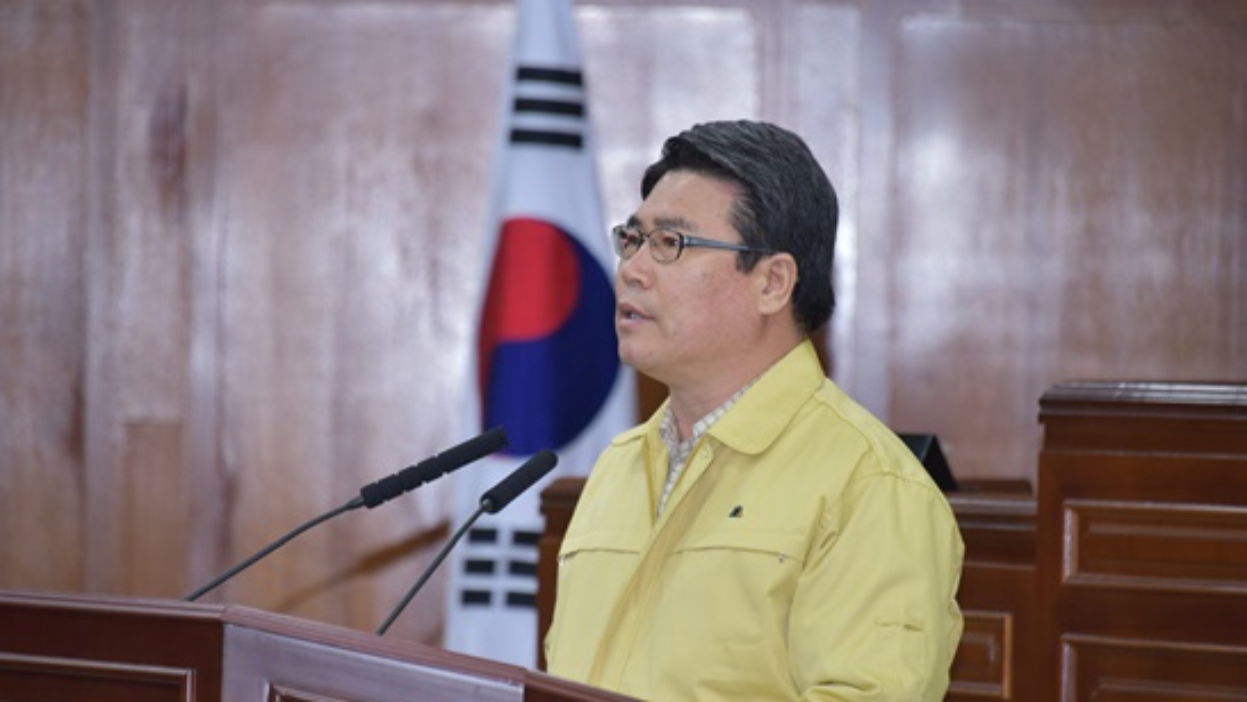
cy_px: 382
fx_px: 10451
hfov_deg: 6.8
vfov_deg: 3.8
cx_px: 622
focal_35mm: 316
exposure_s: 1/125
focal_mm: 300
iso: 1600
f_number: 5.6
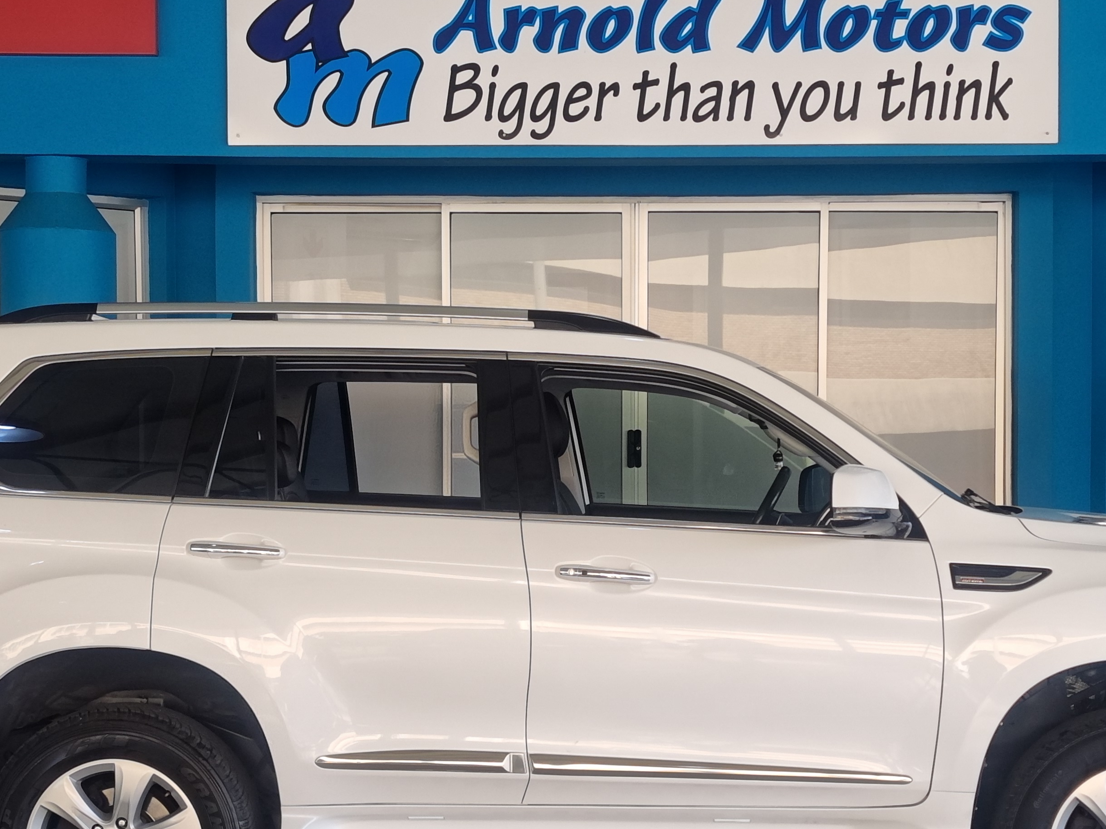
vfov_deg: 33.3
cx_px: 602
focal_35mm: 43
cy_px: 549
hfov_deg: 43.8
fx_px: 1374
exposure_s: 1/162
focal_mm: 5.4
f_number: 1.8
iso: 50
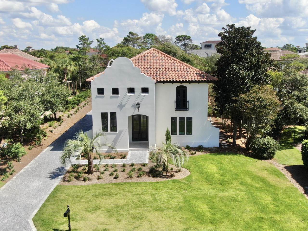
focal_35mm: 29
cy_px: 116
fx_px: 258
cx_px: 154
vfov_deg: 48.2
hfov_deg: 61.7
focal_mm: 5
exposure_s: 1/1250
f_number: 3
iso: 100
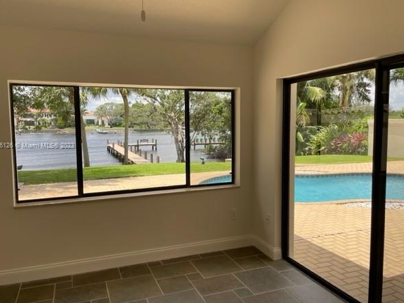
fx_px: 327
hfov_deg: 63.4
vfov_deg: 49.8
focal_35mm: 28
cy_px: 146
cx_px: 198
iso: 32
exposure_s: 1/796
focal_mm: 4.2
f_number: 1.6
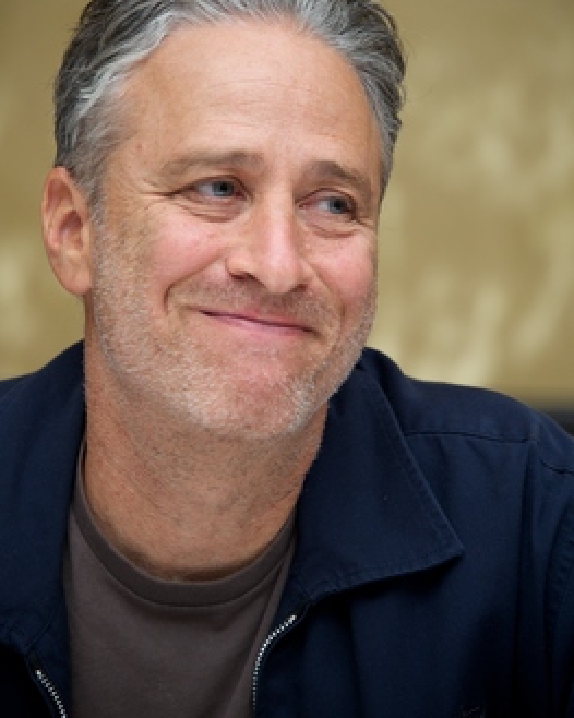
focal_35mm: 262
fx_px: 5566
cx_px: 286
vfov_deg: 7.4
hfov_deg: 5.9
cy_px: 288
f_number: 5.6
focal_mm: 230
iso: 640
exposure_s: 1/100
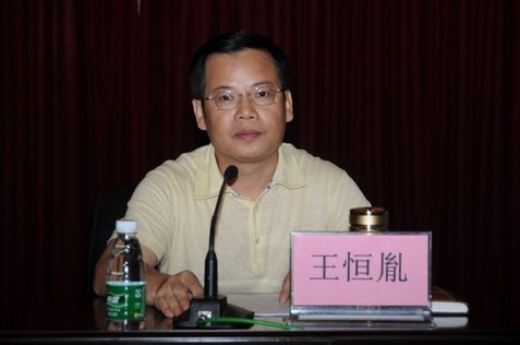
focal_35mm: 150
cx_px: 270
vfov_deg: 9.1
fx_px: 2155
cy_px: 170
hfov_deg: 13.8
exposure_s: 1/60
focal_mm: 95
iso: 250
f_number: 5.3
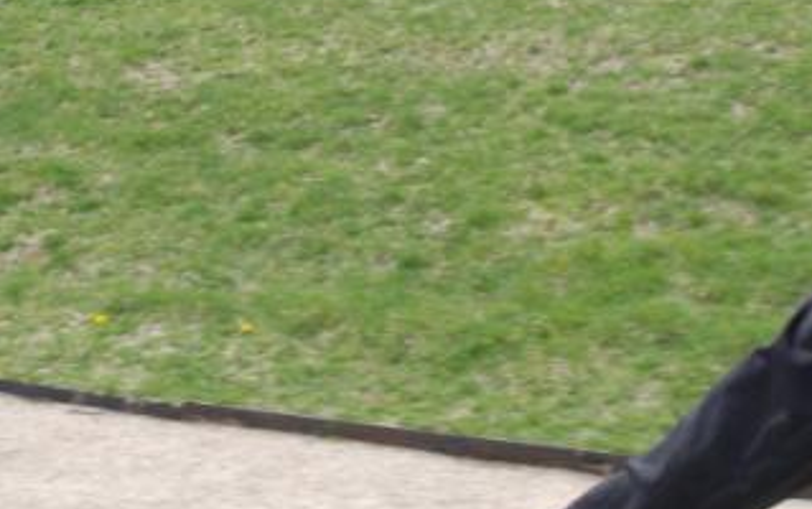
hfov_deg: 22.5
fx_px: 2038
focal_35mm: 92
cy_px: 37
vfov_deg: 14.1
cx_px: 445
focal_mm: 24
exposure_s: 1/350
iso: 400
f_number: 9.5
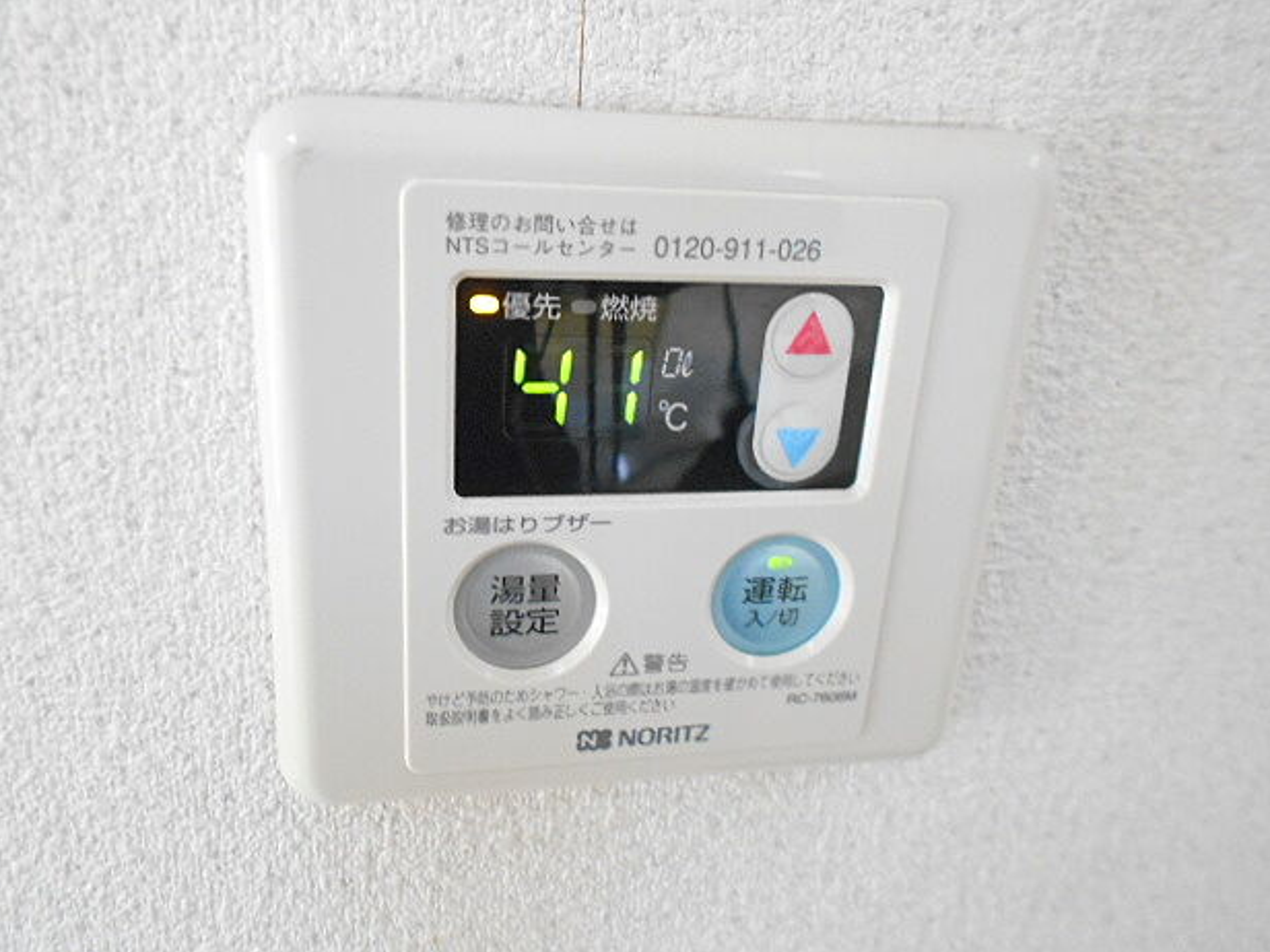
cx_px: 627
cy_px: 460
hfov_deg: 65.3
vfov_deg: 51.3
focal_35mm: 27
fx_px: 991
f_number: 3.2
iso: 800
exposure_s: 1/30
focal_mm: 4.6
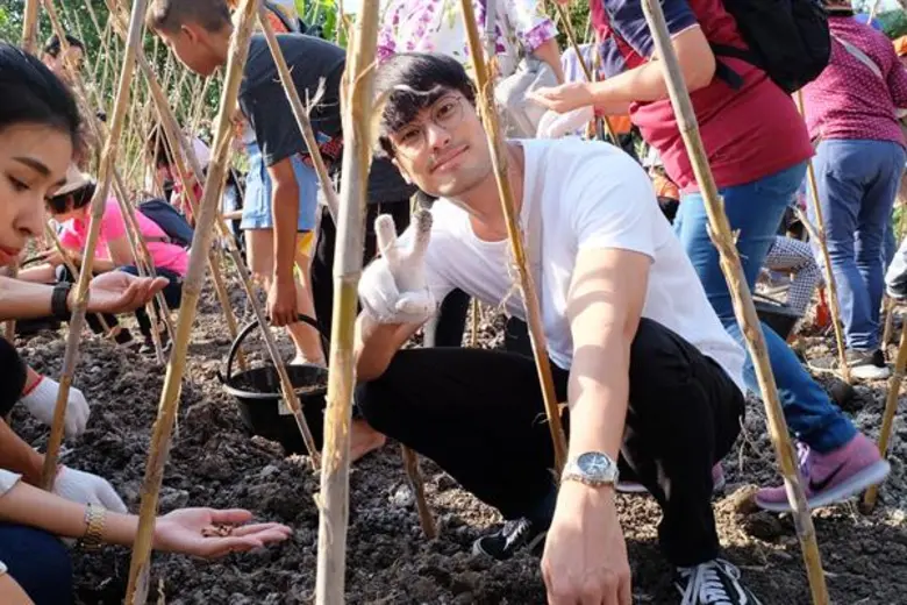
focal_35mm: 35
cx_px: 454
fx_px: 882
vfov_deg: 37.9
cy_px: 302
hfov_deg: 54.4
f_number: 8
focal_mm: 23.2
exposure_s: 1/140
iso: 400
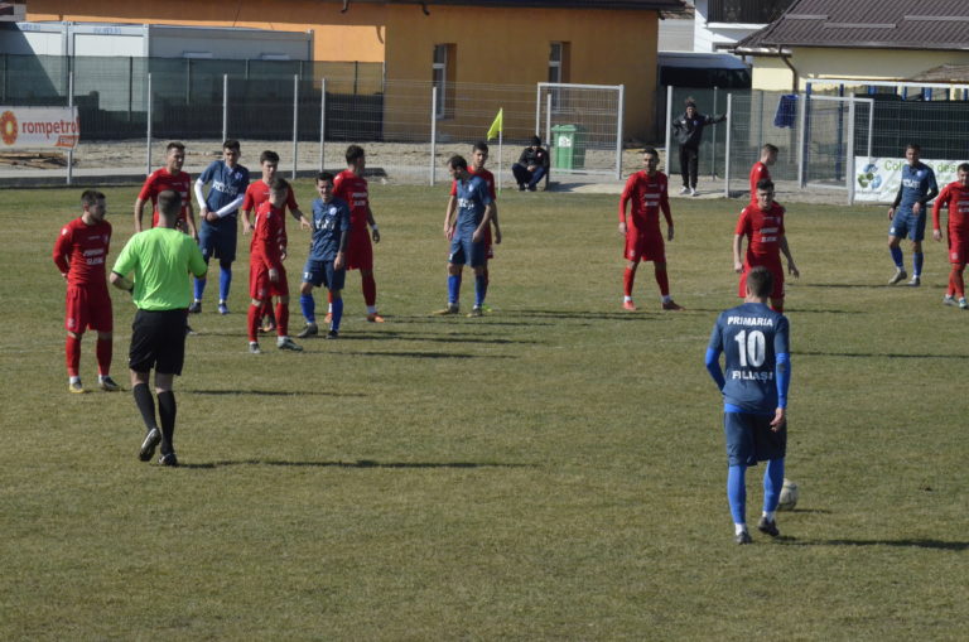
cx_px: 484
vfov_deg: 7.9
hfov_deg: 11.8
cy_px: 321
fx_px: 4675
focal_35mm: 174
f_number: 14
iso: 3200
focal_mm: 116
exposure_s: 1/3200
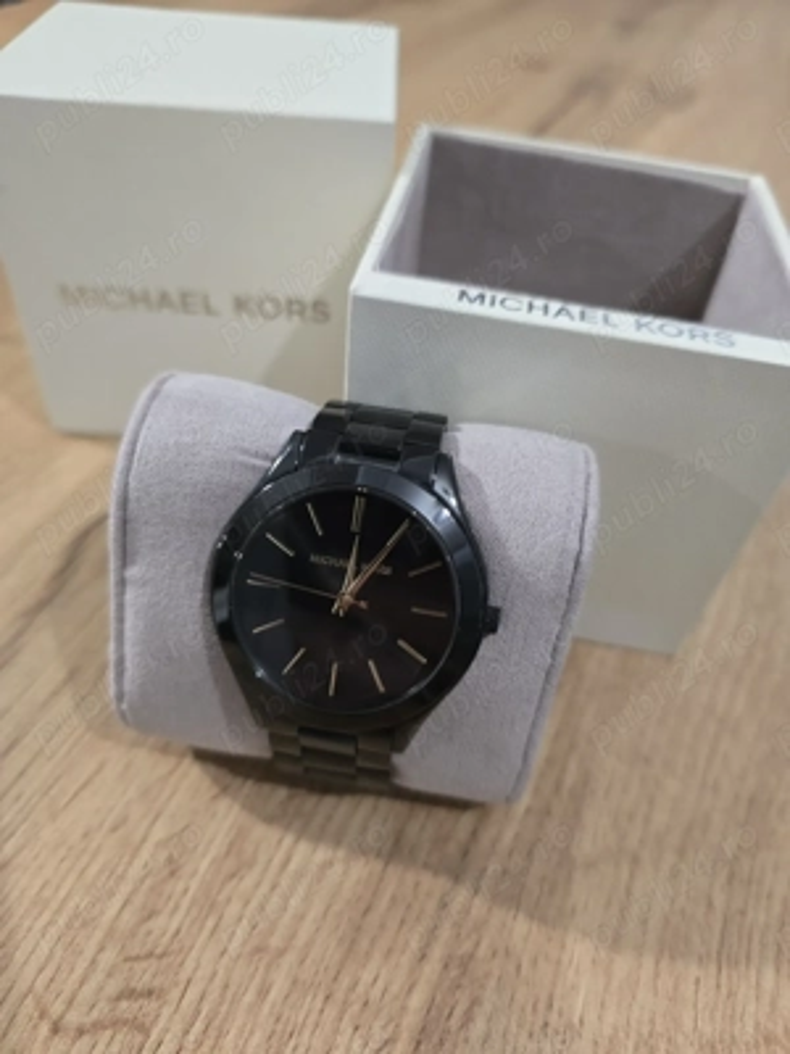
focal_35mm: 23
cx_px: 395
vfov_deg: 73.9
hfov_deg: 58.9
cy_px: 527
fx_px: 700
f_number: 1.7
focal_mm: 6.3
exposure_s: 1/100
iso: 1250
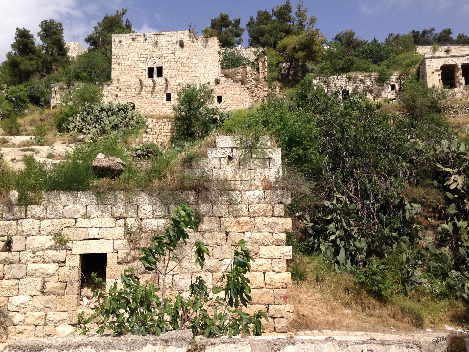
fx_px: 447
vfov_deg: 42.9
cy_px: 176
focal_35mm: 33
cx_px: 234
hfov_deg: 55.4
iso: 50
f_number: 2.4
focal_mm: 4.12
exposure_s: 1/2008
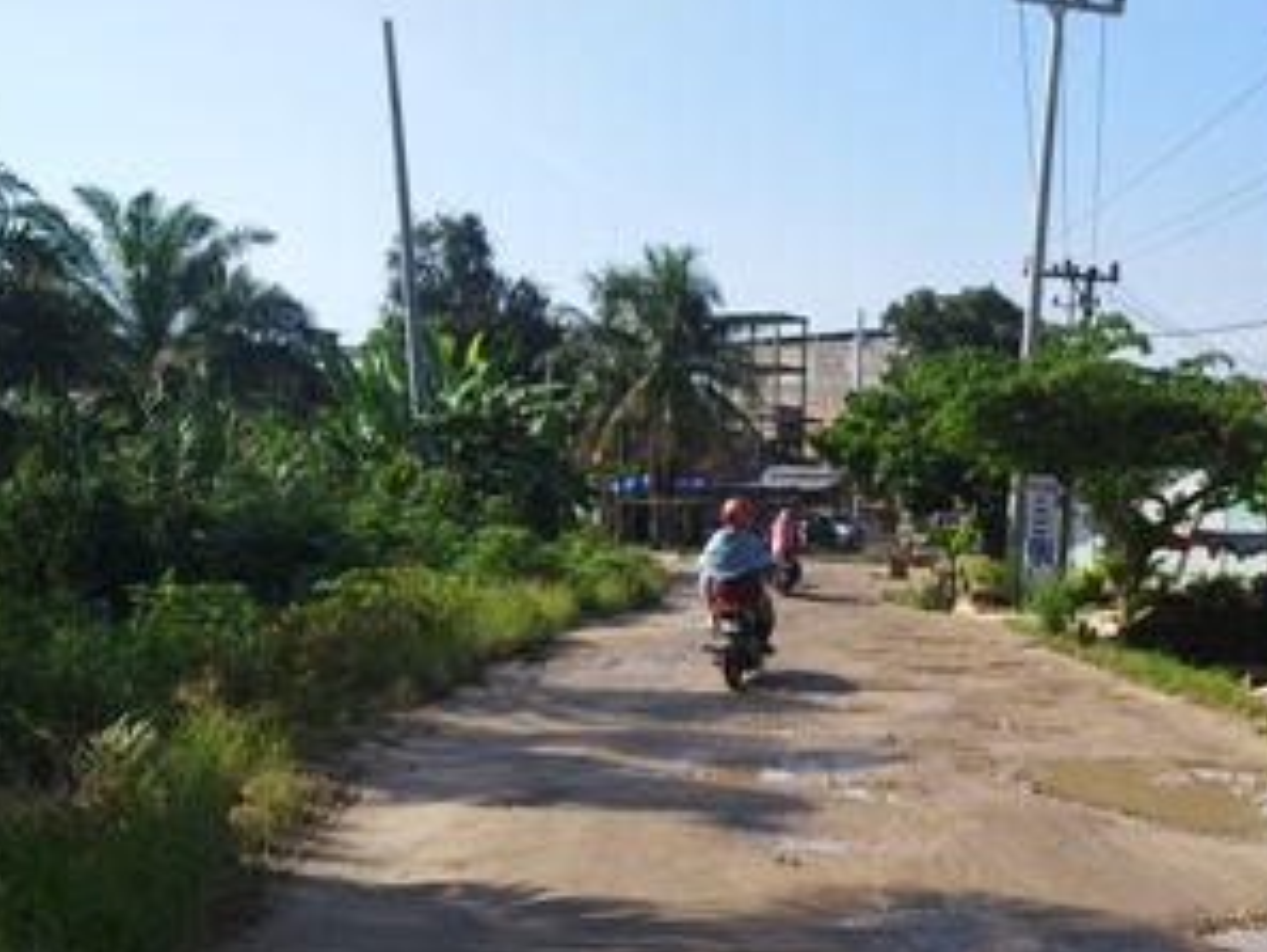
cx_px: 981
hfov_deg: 44.9
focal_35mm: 40
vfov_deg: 35.0
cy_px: 749
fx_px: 1465
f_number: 2.2
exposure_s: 1/860
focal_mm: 3.81
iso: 125
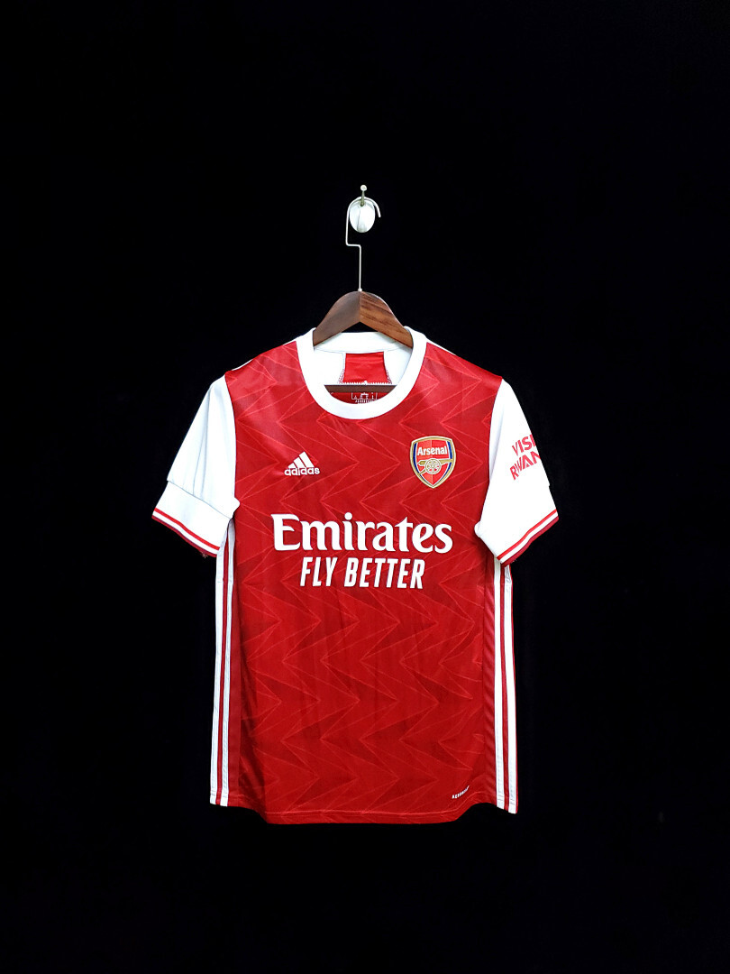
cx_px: 365
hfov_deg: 53.1
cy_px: 487
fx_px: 731
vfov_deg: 67.3
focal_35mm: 26
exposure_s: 1/15
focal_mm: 4.3
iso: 400
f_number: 1.5
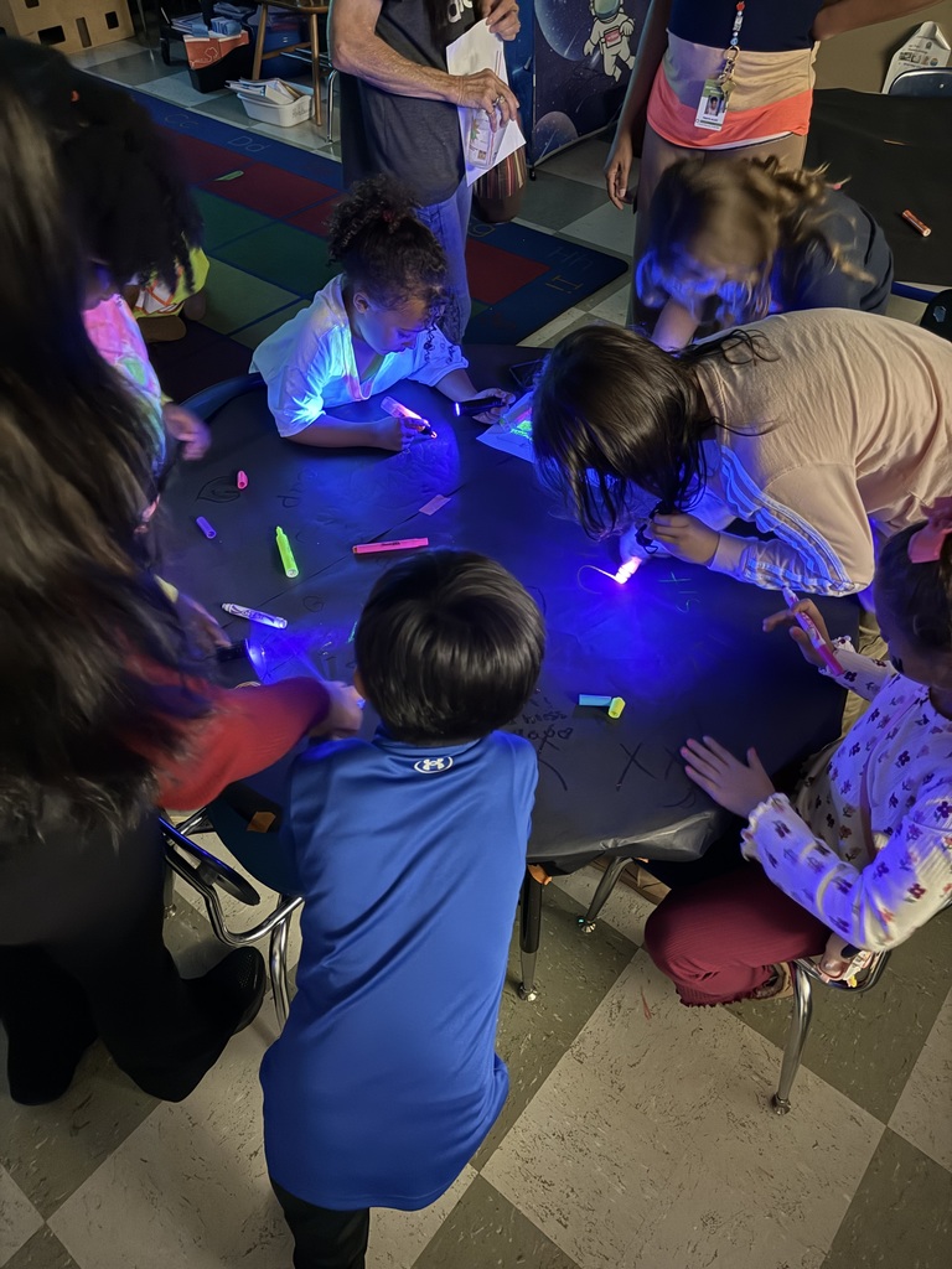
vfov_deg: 71.6
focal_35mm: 24
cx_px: 476
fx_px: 880
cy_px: 634
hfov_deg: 56.8
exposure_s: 1/20
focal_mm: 6.76
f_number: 1.78
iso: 1600
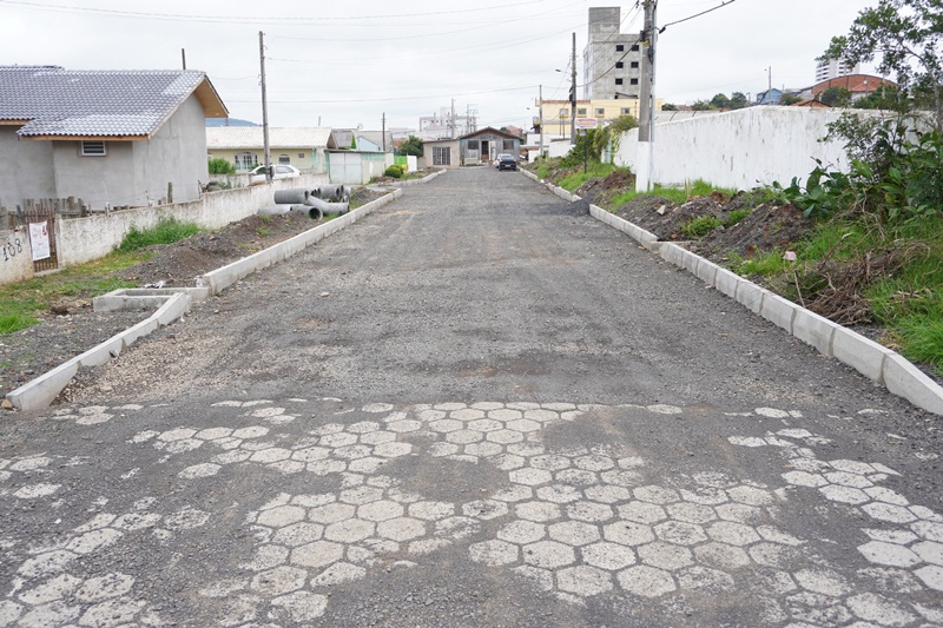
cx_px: 472
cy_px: 314
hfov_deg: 59.5
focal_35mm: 32
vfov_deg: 41.7
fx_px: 825
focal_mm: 21
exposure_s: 1/320
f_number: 4
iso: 100
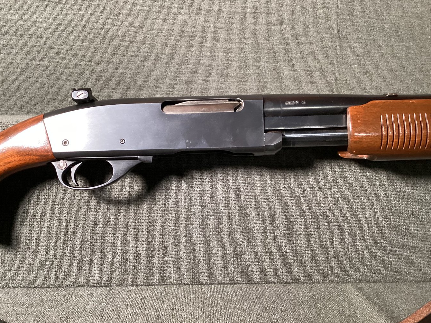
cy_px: 162
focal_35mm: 35
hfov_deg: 52.6
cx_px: 201
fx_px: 436
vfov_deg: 40.7
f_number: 2.4
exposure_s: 1/40
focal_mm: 3.3
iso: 400
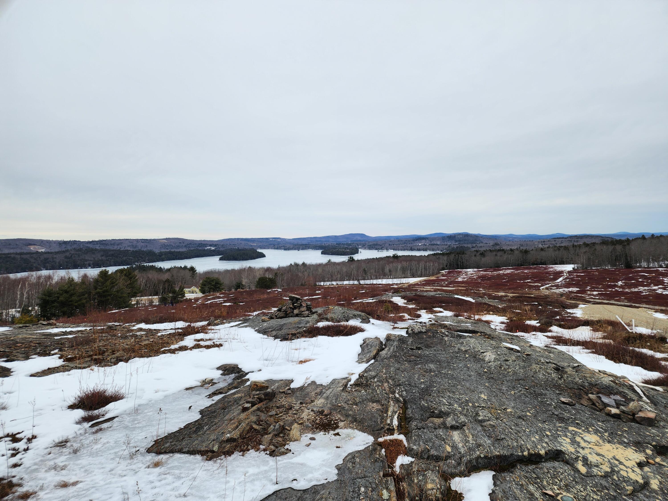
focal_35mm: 23
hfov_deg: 73.9
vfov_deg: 58.9
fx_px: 444
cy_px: 250
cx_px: 334
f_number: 1.8
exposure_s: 1/388
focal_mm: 6.4
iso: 12
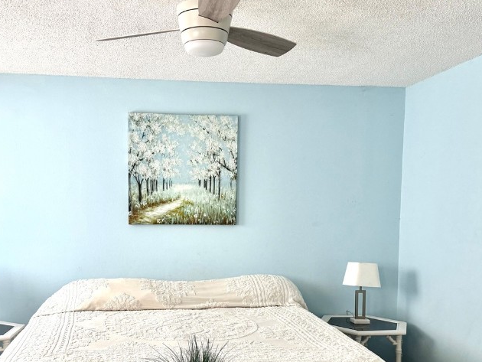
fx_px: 543
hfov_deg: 47.6
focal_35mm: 39
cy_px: 247
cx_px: 199
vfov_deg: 36.4
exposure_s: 1/60
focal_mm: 6.76
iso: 160
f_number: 1.78
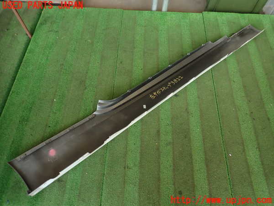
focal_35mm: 25
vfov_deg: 54.9
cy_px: 103
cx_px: 137
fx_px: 198
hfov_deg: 69.4
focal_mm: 4.5
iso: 125
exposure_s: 1/60
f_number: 2
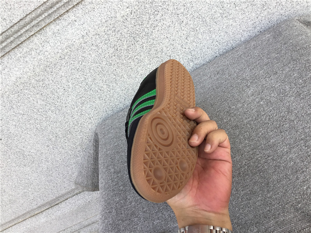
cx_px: 156
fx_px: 279
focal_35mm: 31
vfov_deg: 45.4
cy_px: 116
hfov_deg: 58.4
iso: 25
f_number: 2.4
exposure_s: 1/176
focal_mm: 3.3
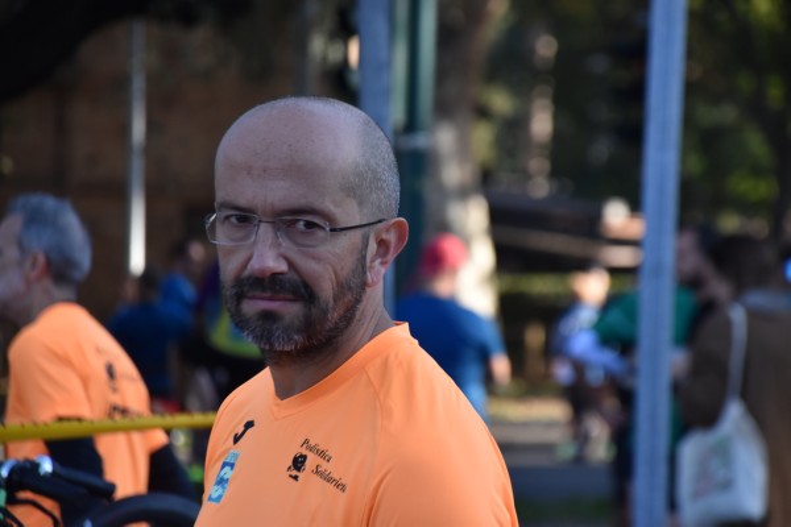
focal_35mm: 210
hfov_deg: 9.8
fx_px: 4614
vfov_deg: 6.5
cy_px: 264
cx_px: 396
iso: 1000
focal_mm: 140
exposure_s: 1/800
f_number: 5.6
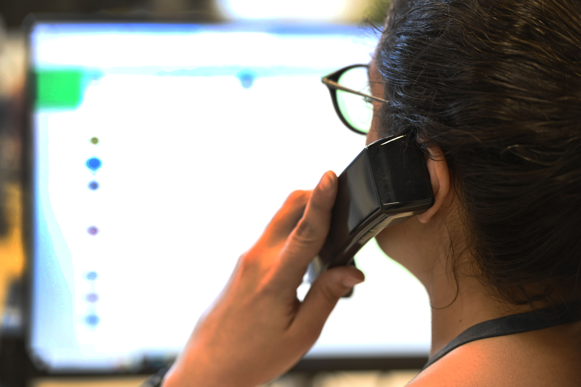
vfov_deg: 8.8
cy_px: 194
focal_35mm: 155
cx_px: 290
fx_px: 2500
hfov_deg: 13.3
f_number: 4
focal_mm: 155
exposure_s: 1/15
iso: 400
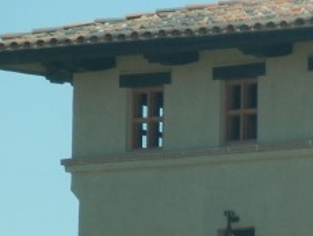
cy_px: 438
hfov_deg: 2.6
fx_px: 6973
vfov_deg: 1.9
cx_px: 645
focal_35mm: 770
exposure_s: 1/572
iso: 160
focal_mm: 31.4
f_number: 4.6
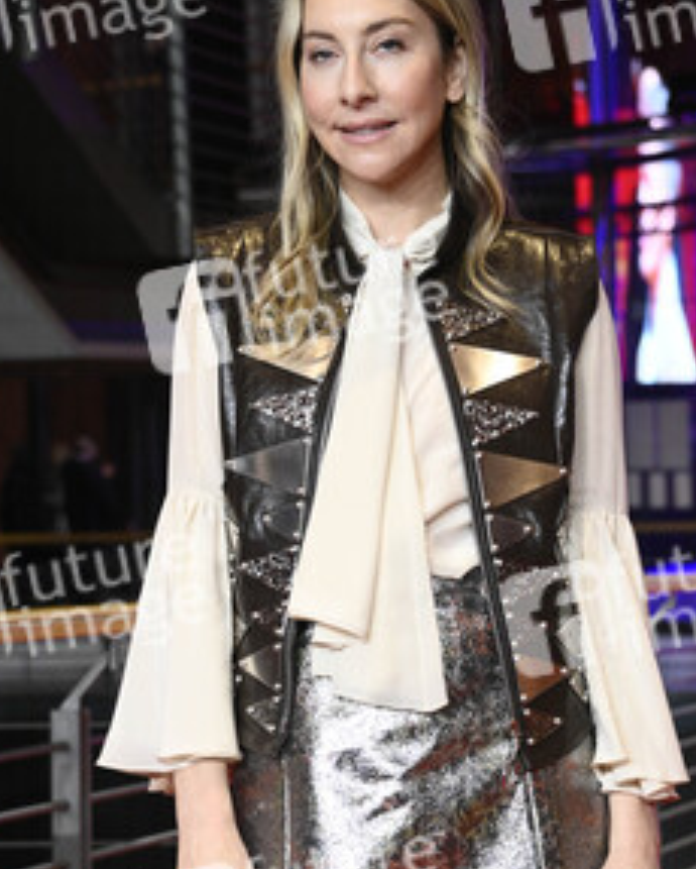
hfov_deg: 14.4
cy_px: 454
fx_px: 2752
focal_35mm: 107
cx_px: 381
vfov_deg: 17.9
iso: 5000
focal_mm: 82
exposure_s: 1/250
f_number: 5.6
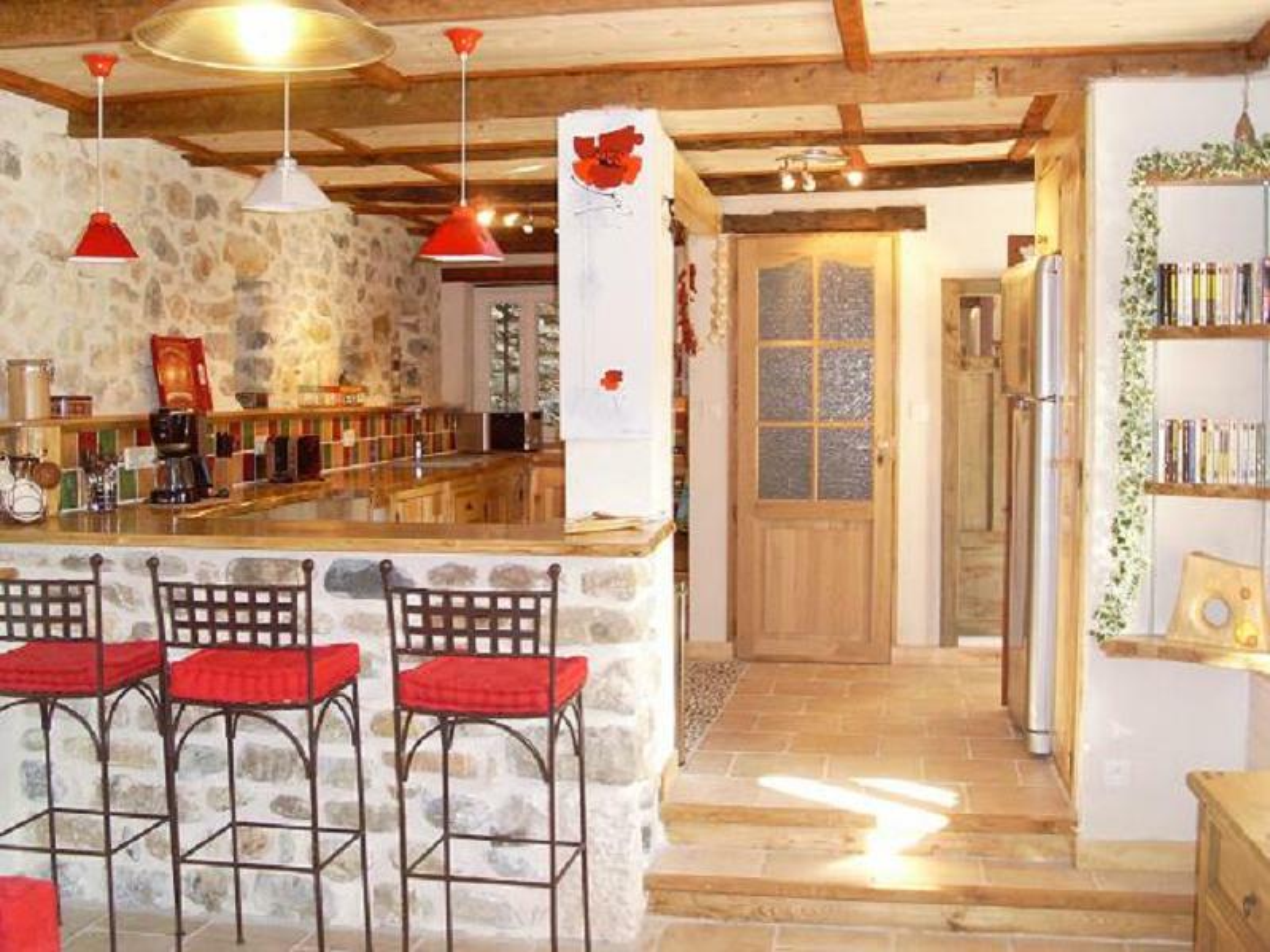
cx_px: 635
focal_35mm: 38
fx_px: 1394
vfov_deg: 37.7
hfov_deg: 49.0
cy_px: 476
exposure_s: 1/45
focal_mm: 6.3
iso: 200
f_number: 3
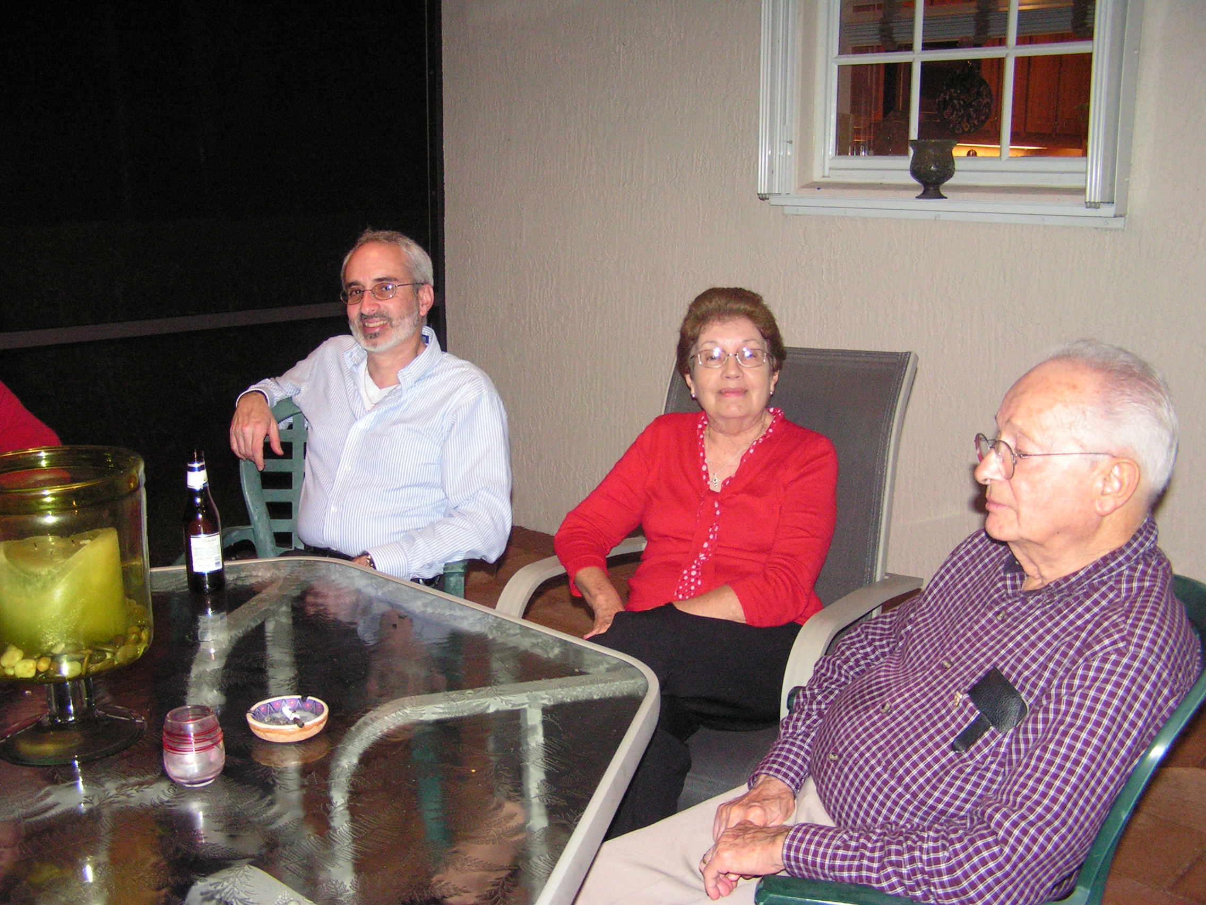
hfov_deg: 49.0
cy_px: 452
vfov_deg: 37.7
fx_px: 1324
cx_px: 603
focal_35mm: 38
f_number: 2.8
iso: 200
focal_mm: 6.3
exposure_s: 1/40
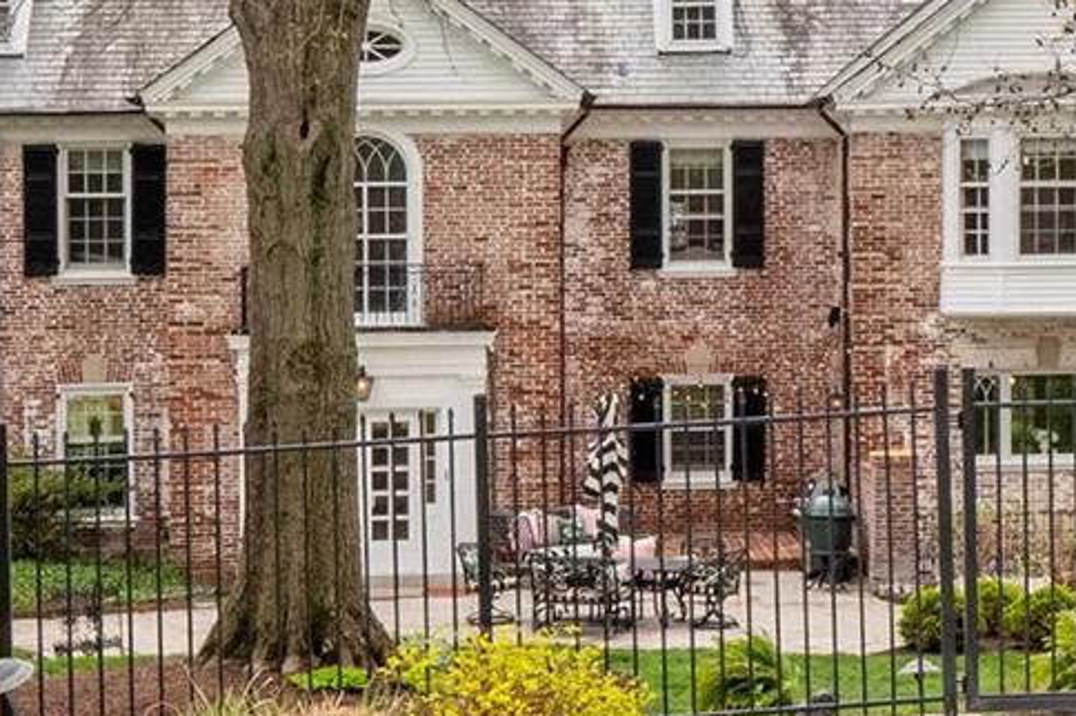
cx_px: 938
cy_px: 240
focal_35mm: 119
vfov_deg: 11.5
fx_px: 3554
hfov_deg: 17.0
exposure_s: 1/640
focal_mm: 18
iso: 400
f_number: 8
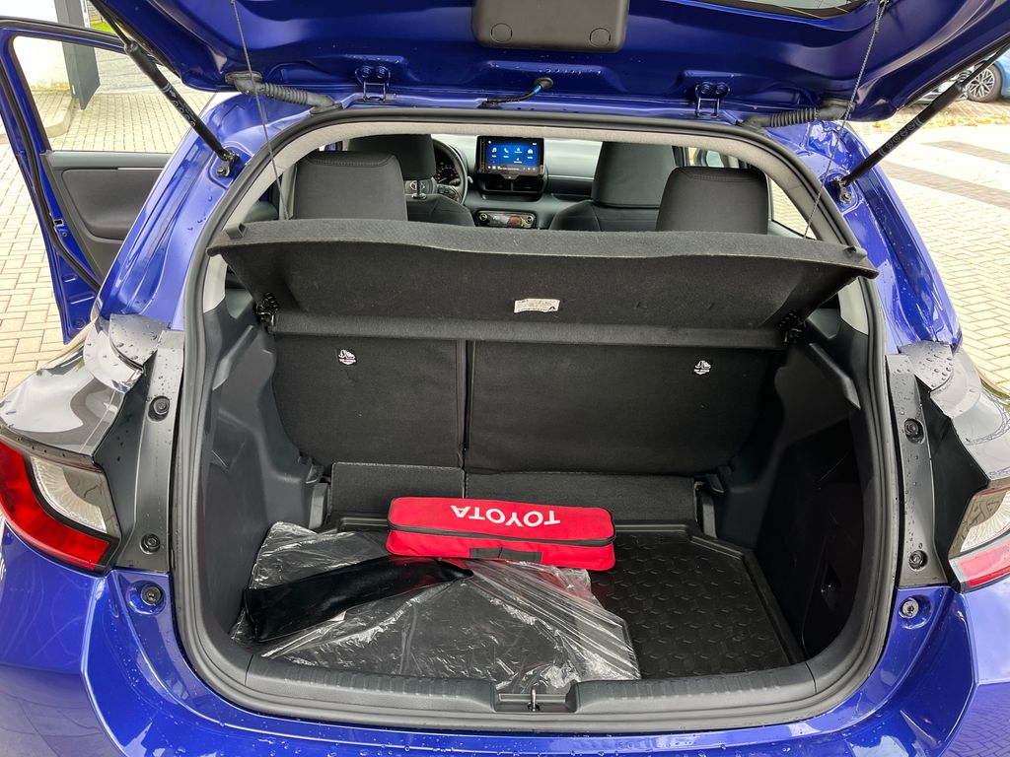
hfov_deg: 67.3
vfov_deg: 53.1
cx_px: 505
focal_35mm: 26
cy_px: 378
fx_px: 759
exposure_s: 1/105
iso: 125
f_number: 1.6
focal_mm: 5.1
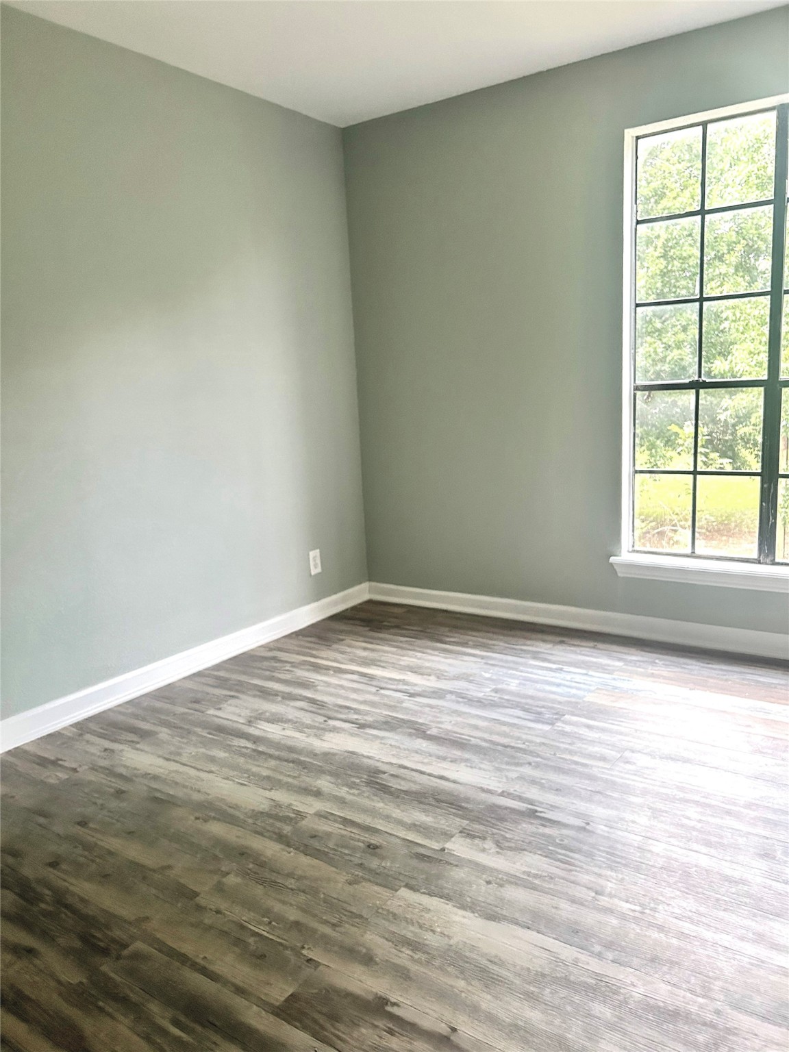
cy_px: 526
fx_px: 790
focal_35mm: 26
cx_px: 394
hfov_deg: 53.1
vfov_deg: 67.3
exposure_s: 1/40
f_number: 1.5
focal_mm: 5.7
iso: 400
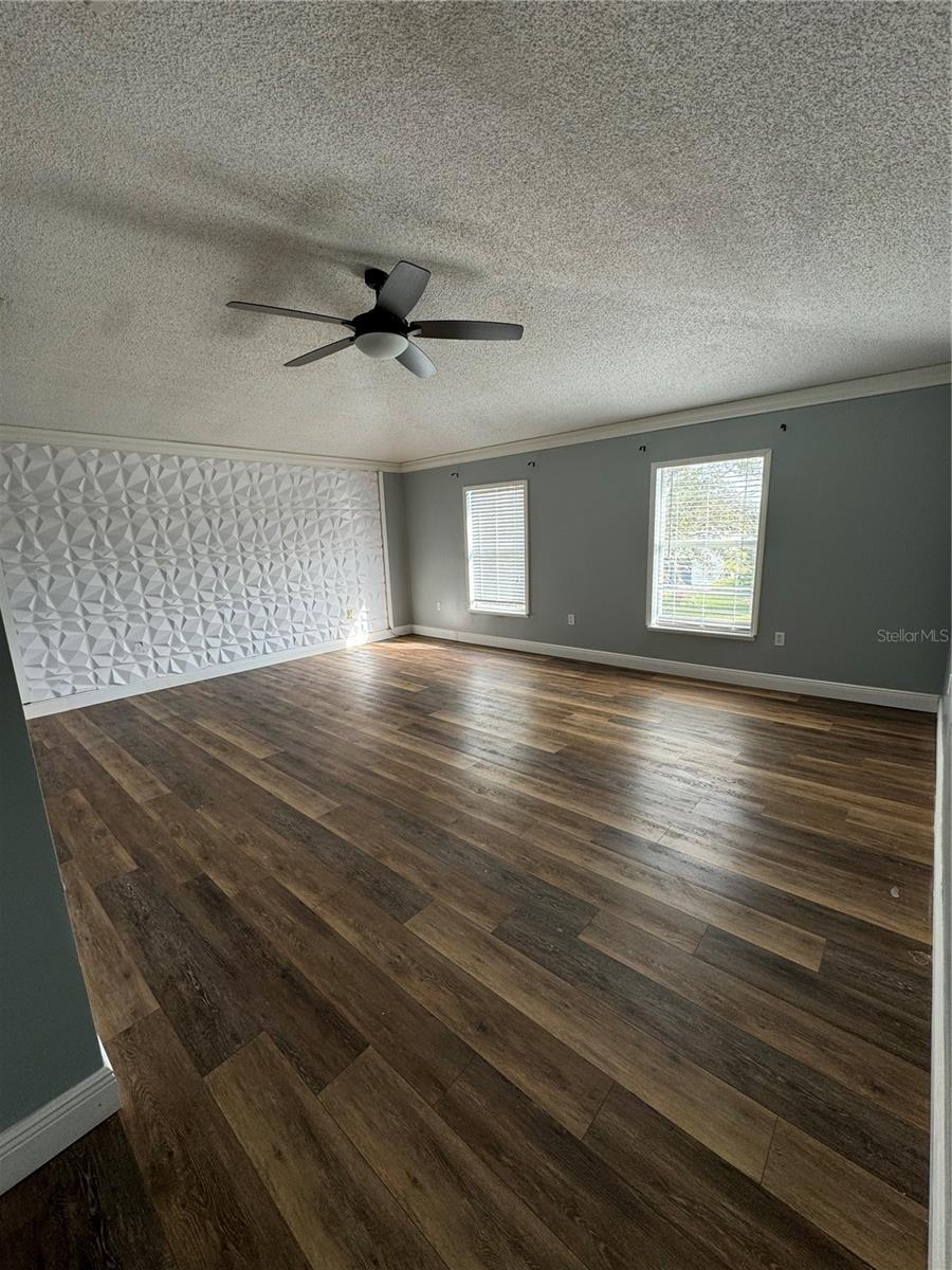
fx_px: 513
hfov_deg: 85.7
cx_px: 476
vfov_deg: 102.1
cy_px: 635
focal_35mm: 14
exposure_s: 1/99
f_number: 2.2
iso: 64
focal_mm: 2.22
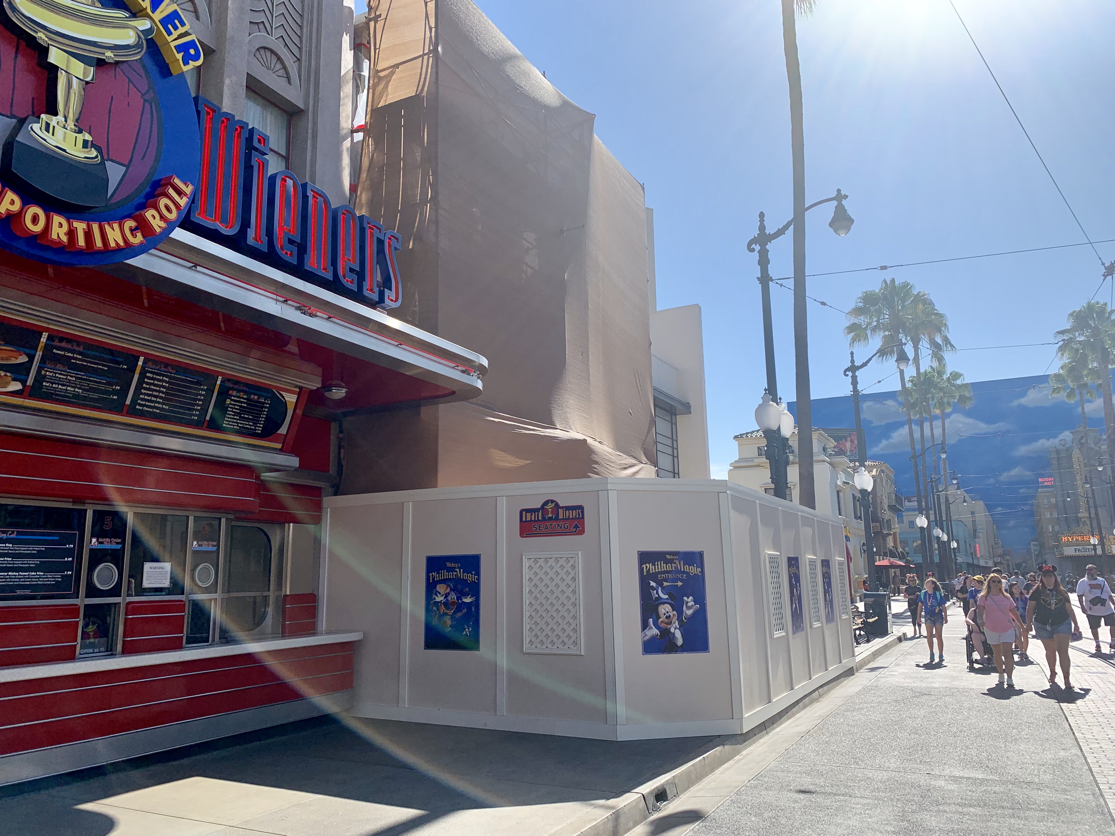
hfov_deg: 67.3
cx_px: 558
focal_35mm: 26
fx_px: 837
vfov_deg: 53.1
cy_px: 418
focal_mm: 4.25
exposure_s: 1/2545
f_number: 1.8
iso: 25
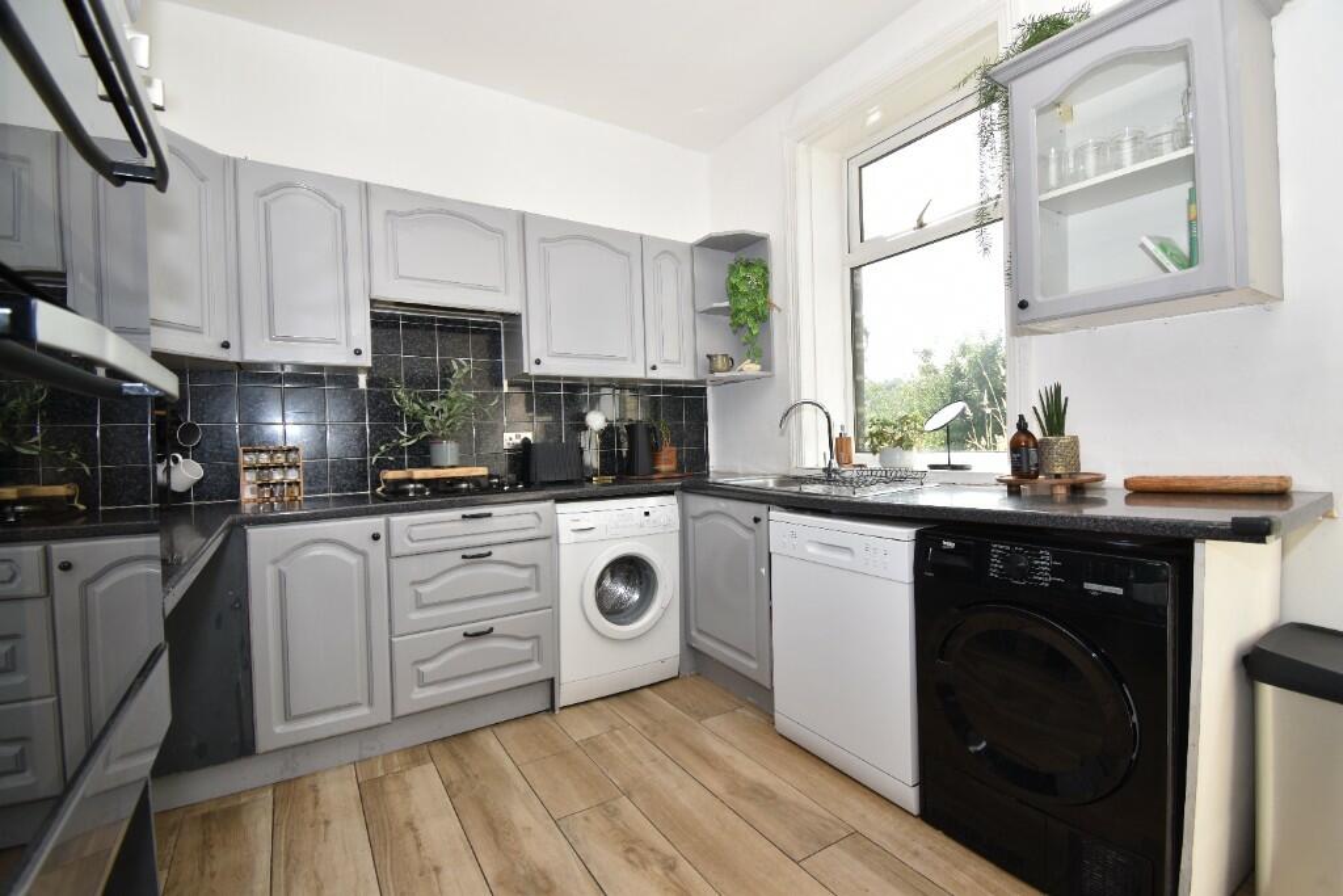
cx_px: 672
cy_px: 448
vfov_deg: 77.3
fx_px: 560
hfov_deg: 100.4
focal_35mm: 15
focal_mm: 10
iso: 100
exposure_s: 1/100
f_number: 5
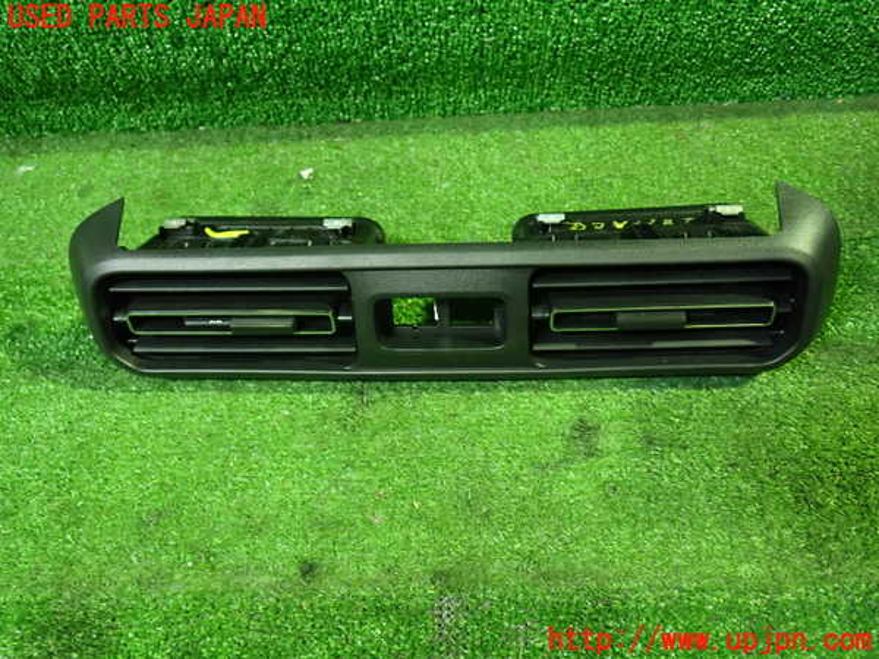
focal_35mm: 30
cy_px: 330
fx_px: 762
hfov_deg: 60.0
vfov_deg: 46.8
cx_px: 440
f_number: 2.3
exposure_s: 1/25
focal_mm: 5.4
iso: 800
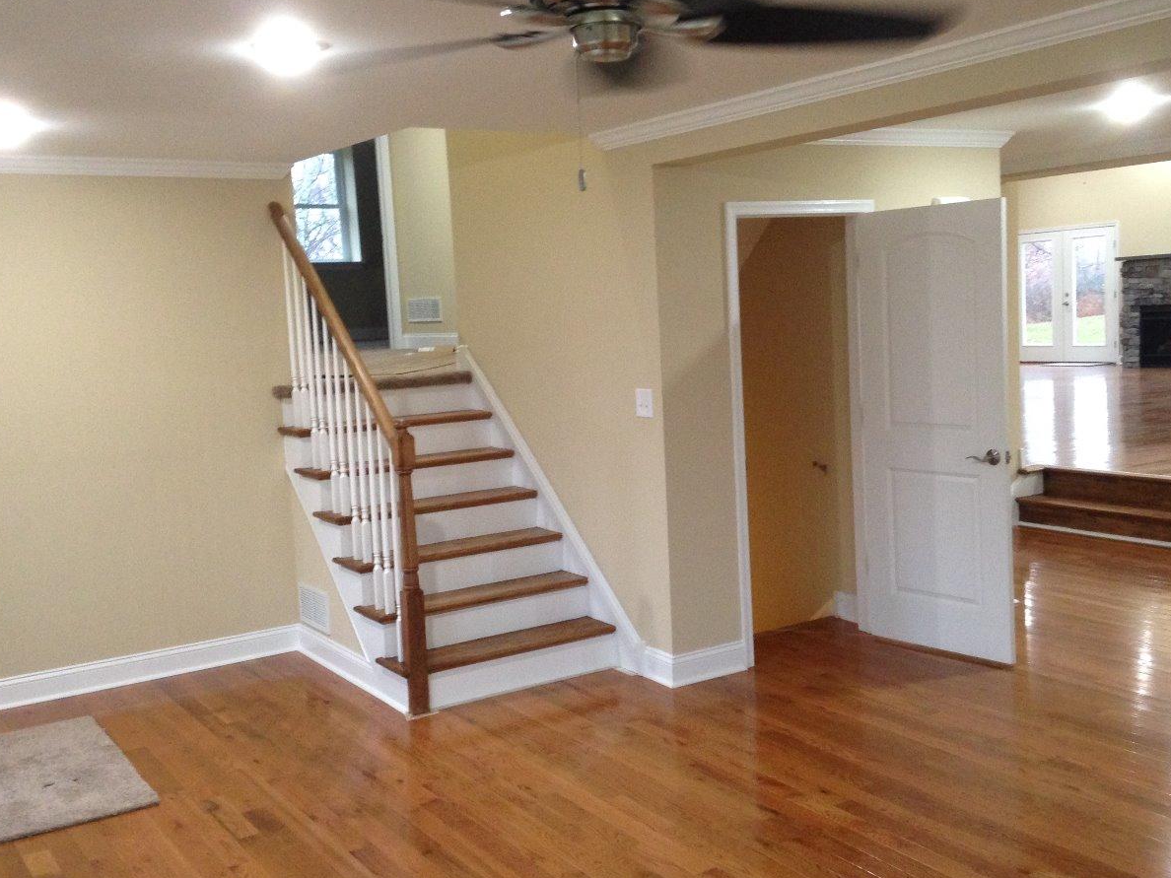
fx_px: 1353
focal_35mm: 40
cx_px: 634
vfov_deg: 36.0
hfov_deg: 46.8
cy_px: 427
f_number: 2.4
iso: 250
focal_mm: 4.12
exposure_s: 1/20
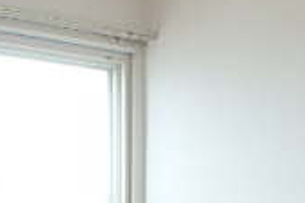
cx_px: -67
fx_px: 703
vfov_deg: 15.0
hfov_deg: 22.4
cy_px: 324
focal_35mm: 83
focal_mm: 3.7
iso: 200
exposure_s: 1/40
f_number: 3.5
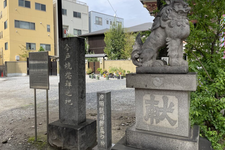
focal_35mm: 28
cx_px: 112
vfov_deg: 46.4
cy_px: 71
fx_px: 175
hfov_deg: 65.5
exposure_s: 1/1350
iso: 32
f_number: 1.6
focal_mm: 4.2
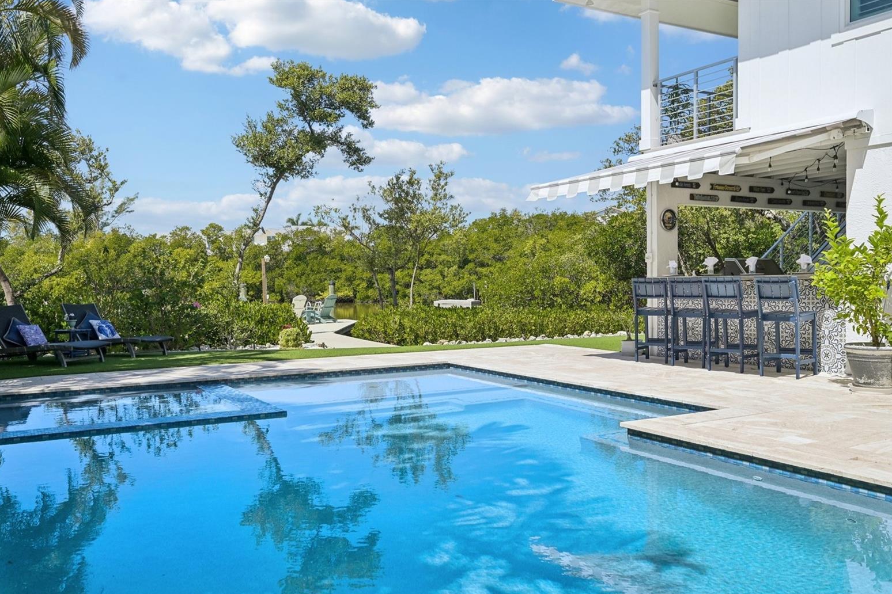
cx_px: 447
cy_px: 304
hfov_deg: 60.3
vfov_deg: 42.3
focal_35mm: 31
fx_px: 768
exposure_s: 1/1600
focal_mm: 30
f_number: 8
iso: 400
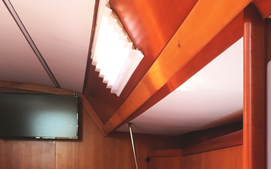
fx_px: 369
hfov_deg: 39.4
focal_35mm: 50
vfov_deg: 24.9
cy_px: 156
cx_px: 197
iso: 50
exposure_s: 1/33
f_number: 2.2
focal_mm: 4.15
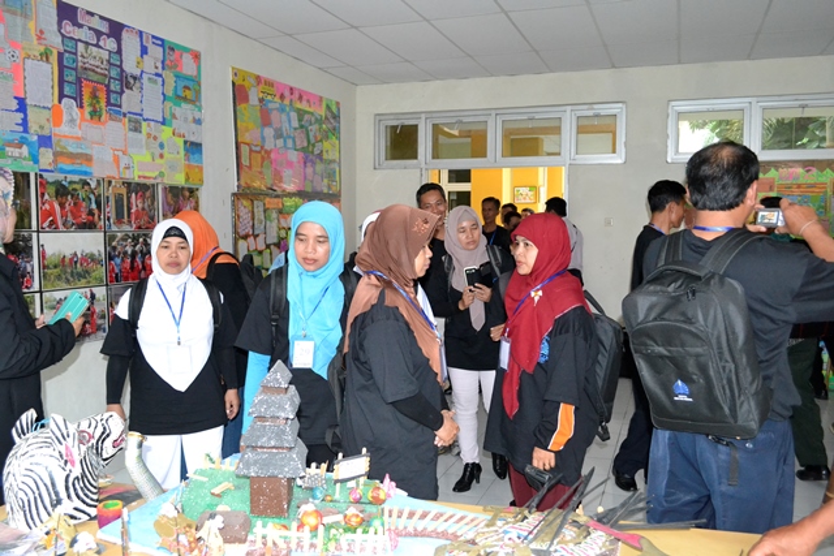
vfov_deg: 43.6
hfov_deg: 61.9
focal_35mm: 30
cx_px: 417
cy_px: 278
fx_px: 695
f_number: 5
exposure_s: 1/60
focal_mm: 20
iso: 3200
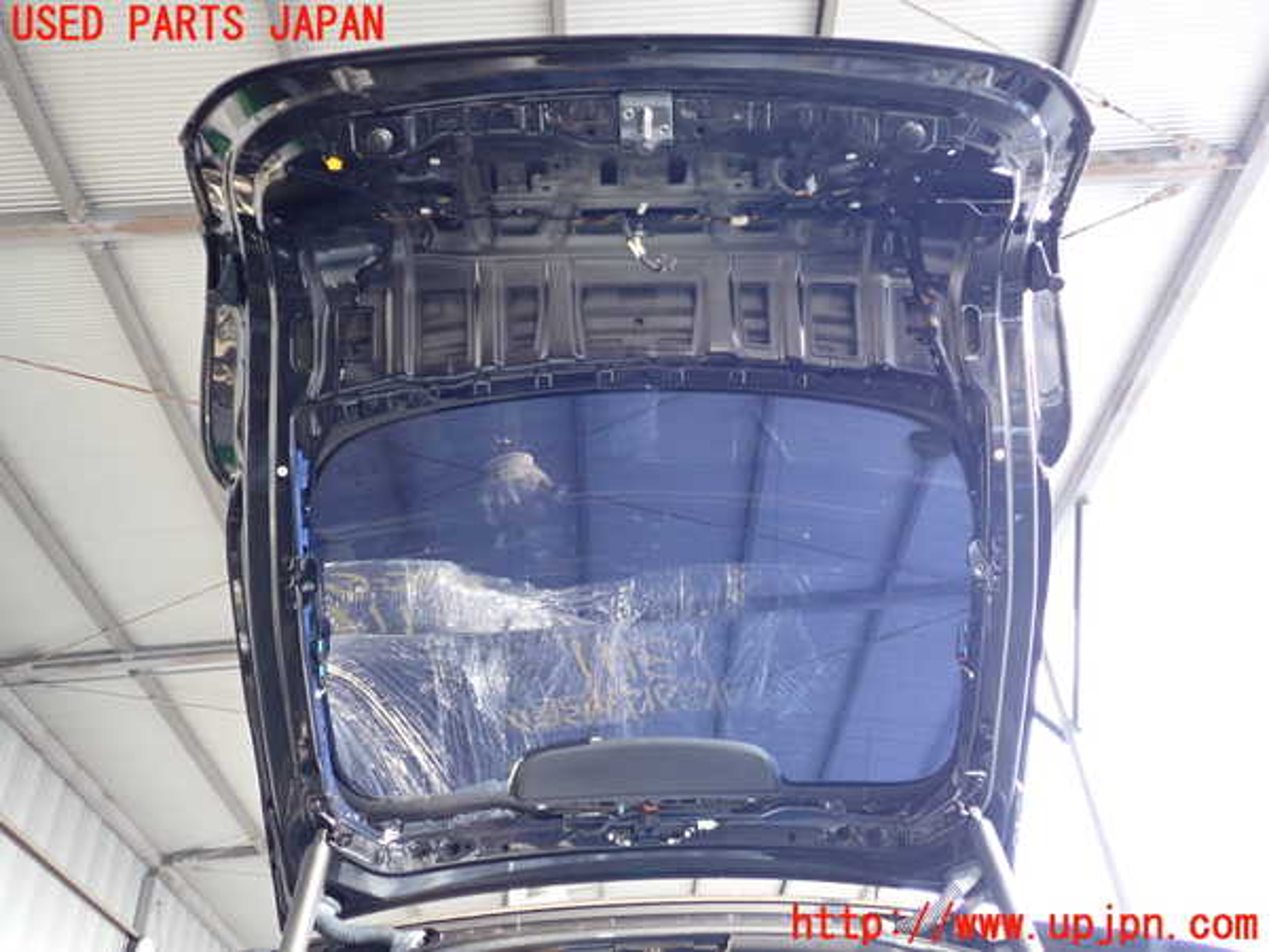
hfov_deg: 60.0
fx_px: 1100
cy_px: 476
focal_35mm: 30
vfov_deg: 46.8
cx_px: 634
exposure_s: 1/125
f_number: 2.3
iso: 320
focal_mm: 5.4
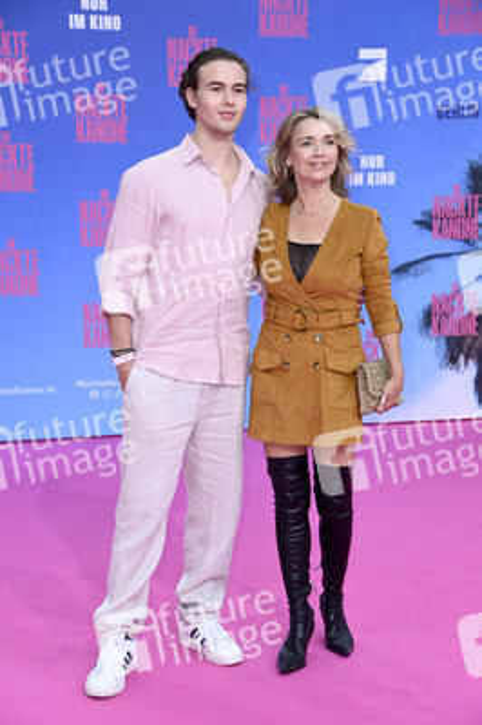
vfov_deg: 23.9
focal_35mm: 85
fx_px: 1710
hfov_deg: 16.0
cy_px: 362
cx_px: 241
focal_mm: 85
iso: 250
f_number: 6.3
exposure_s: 1/250
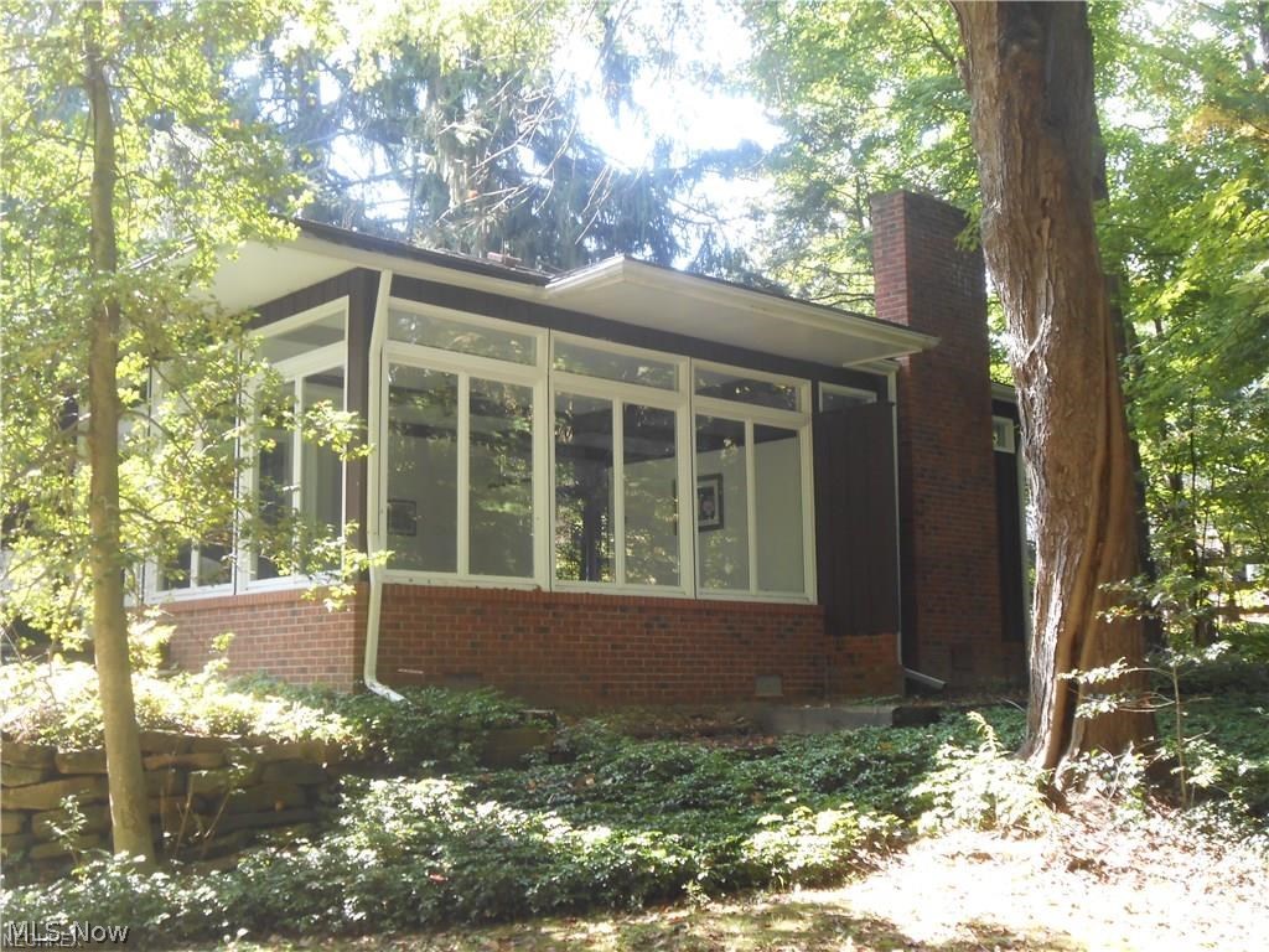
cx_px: 634
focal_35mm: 44
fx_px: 1613
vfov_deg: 32.9
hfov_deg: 42.9
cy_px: 476
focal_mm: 7.8
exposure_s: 1/30
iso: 160
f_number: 4.5
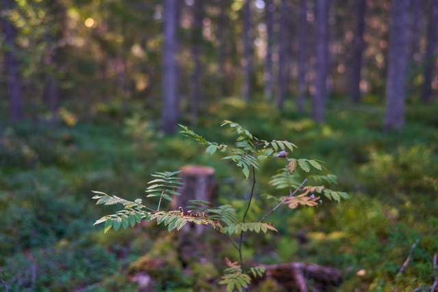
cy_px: 146
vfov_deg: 37.9
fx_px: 426
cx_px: 219
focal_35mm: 35
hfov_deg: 54.4
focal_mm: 35
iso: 100
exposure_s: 1/80
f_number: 2
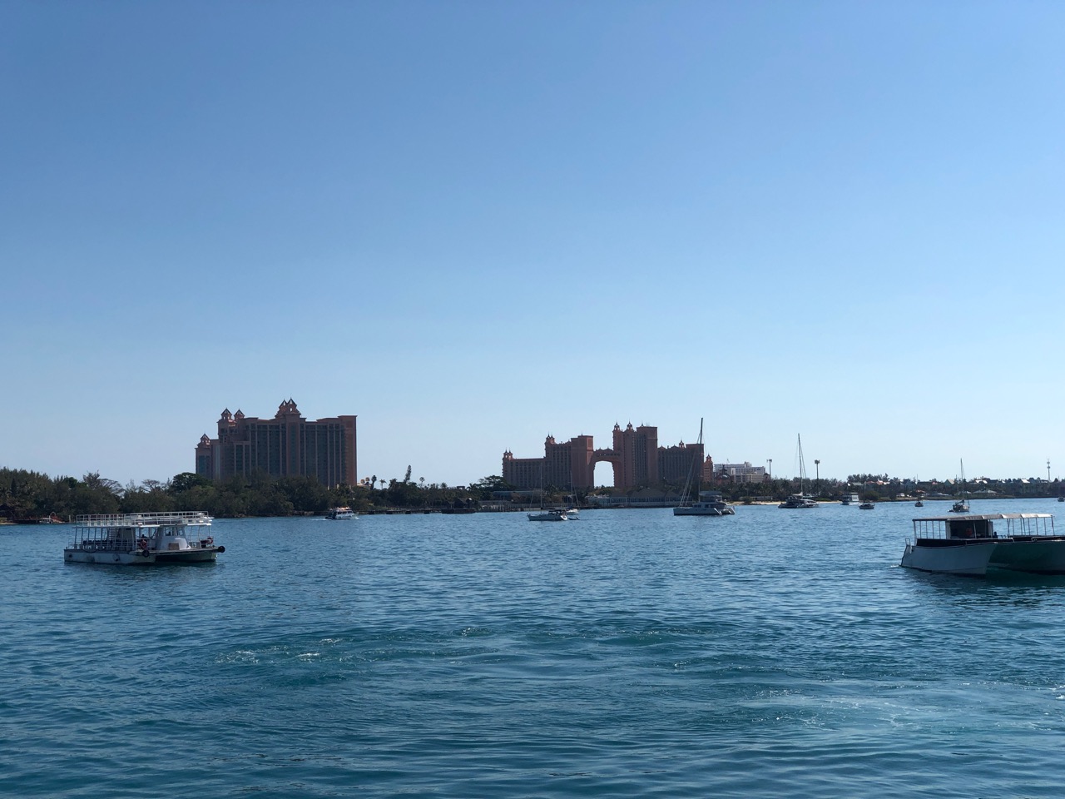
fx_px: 1600
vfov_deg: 28.0
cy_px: 400
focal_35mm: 52
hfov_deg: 36.8
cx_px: 532
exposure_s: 1/2857
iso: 16
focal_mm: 6
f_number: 2.4
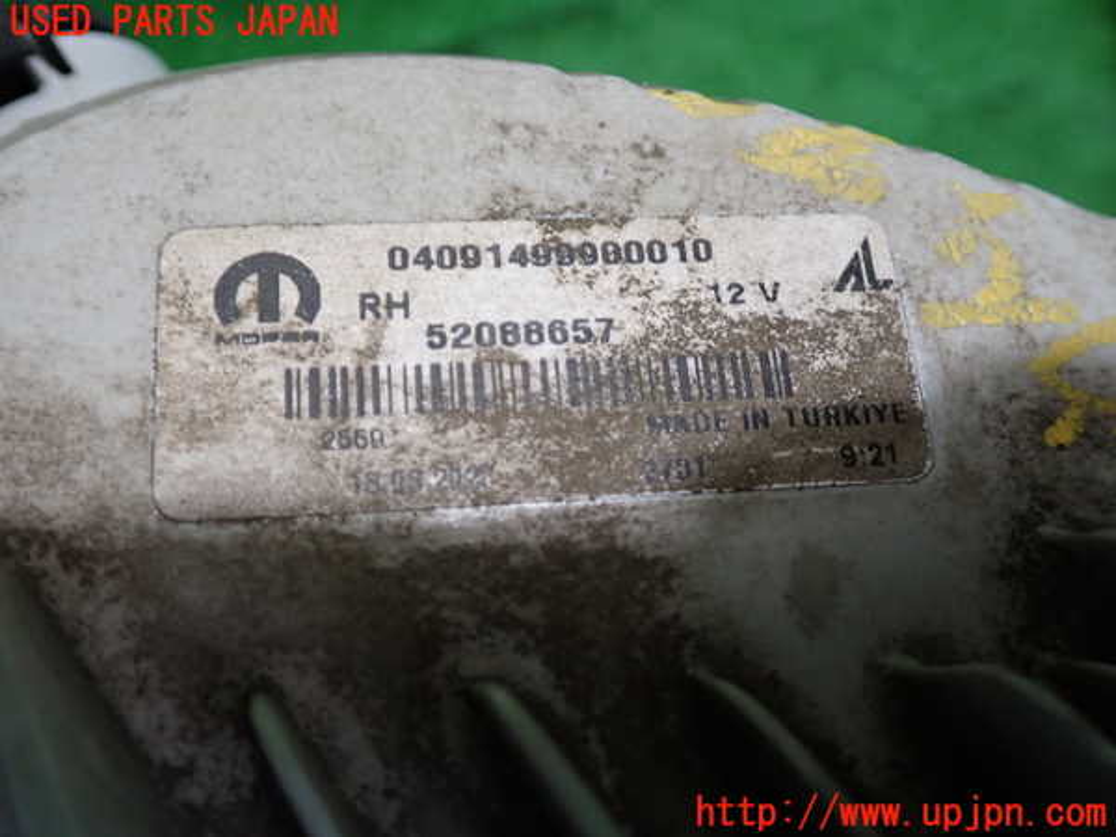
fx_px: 1032
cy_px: 418
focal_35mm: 32
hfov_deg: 56.8
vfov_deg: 44.2
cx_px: 558
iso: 250
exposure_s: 1/30
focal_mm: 5.79
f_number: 2.4
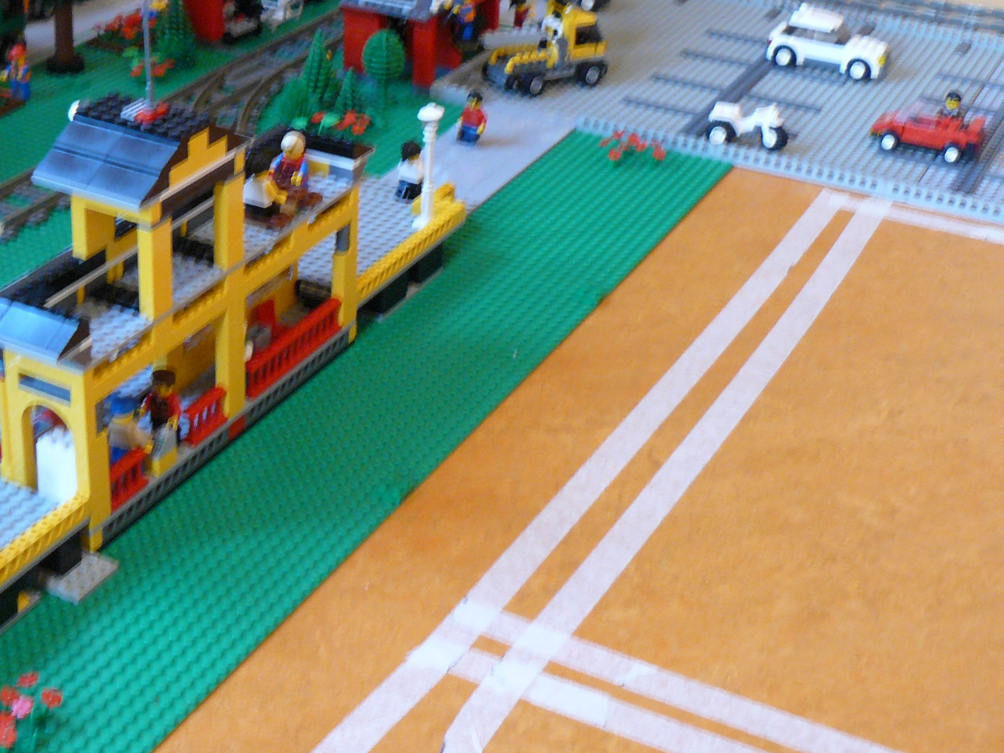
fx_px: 1740
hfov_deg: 31.8
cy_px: 162
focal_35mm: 60
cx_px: 296
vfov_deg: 24.1
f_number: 2.8
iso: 200
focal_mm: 6
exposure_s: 1/6
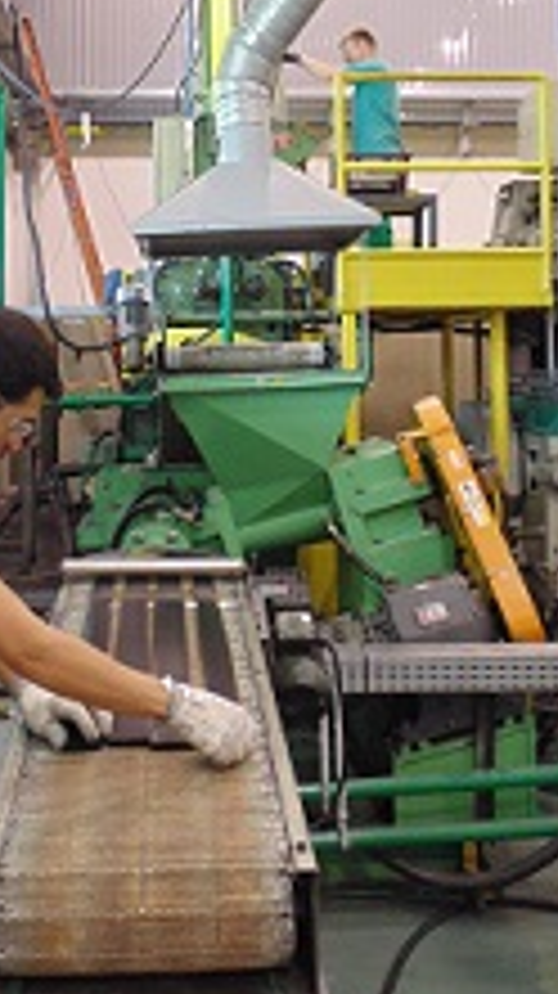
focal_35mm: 38
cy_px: 328
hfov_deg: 30.9
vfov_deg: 51.8
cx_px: 180
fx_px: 1001
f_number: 3.1
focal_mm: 4
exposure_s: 1/40
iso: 250
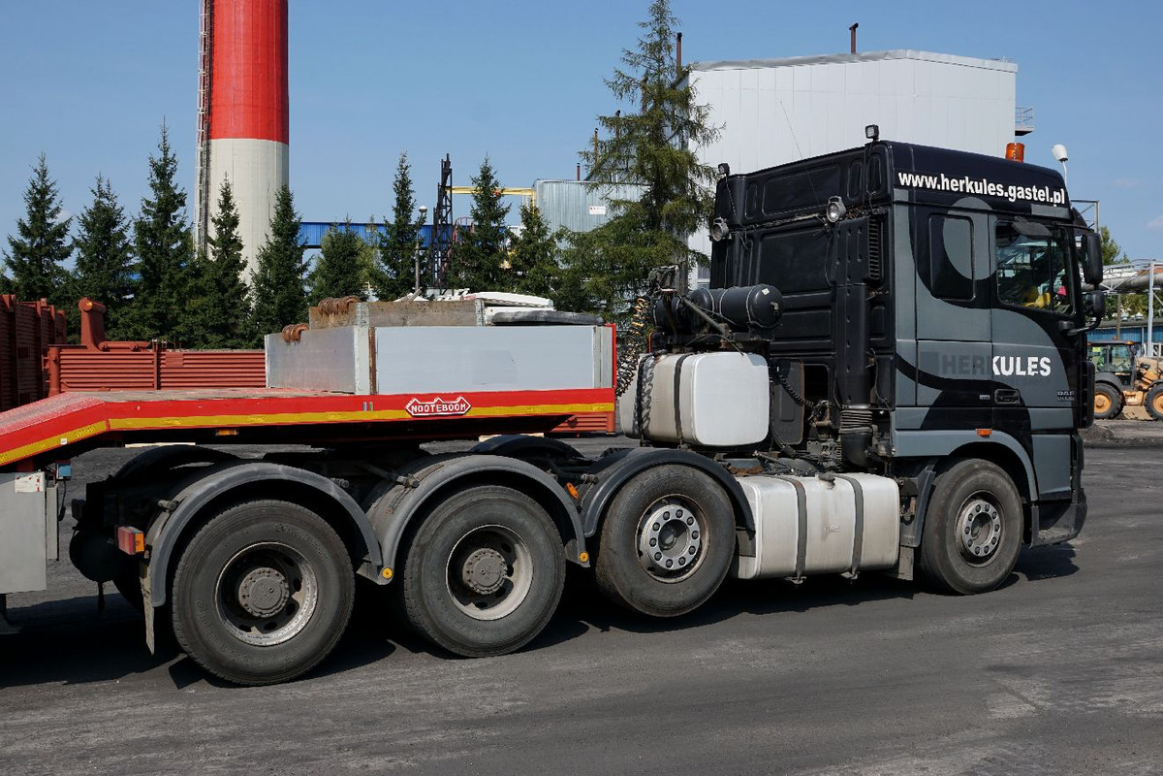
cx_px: 582
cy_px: 388
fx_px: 1163
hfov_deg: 53.1
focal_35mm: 36
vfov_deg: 36.9
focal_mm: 24
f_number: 8
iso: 100
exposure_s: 1/250
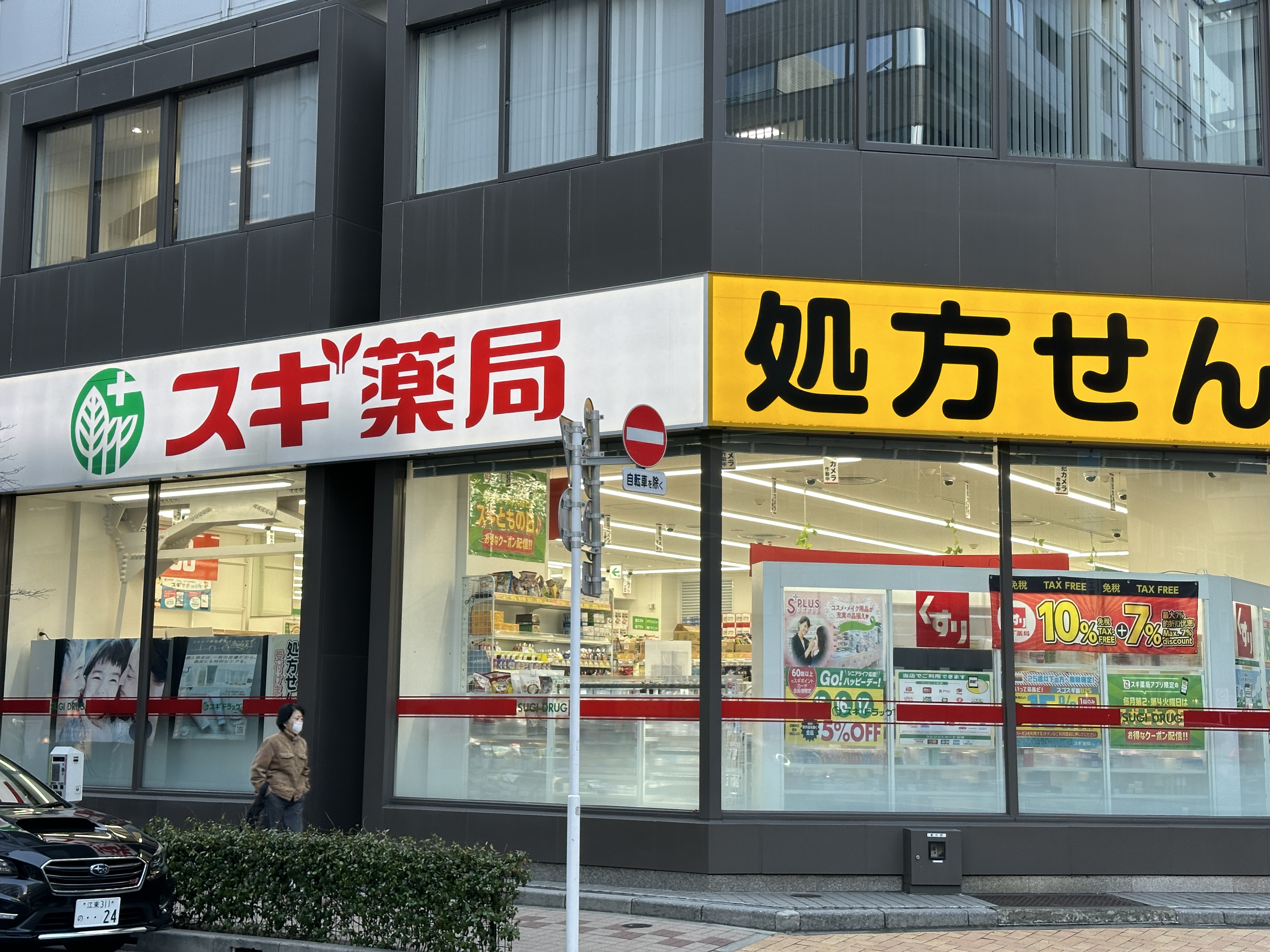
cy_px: 476
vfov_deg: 30.3
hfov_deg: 39.7
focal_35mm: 48
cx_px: 635
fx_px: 1761
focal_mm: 6.86
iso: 50
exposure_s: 1/131
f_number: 1.78
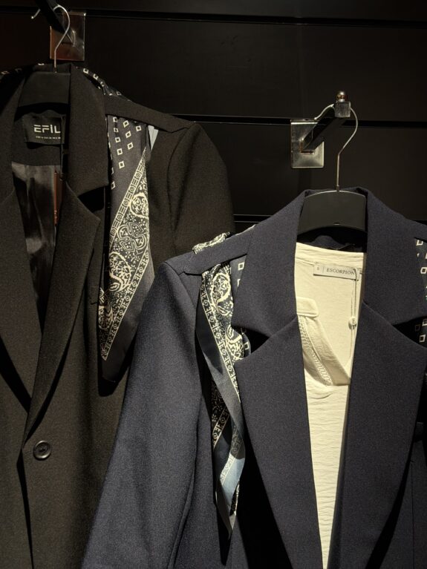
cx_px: 214
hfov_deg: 30.3
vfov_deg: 39.7
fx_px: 790
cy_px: 284
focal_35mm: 48
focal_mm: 6.76
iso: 80
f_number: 1.78
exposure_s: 1/100
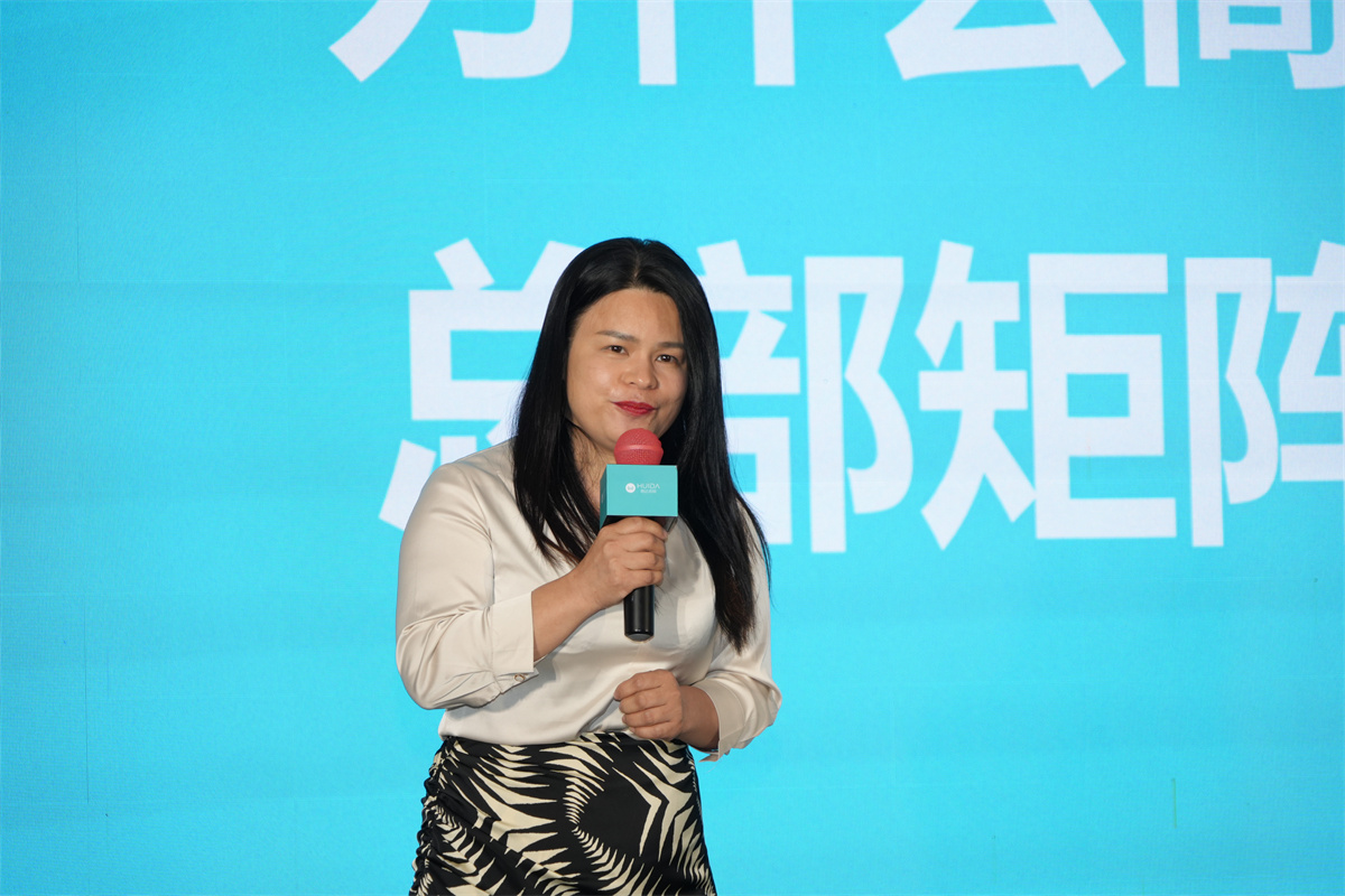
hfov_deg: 14.6
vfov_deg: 9.7
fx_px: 5268
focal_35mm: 141
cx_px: 672
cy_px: 448
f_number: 6.3
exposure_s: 1/250
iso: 800
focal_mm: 141
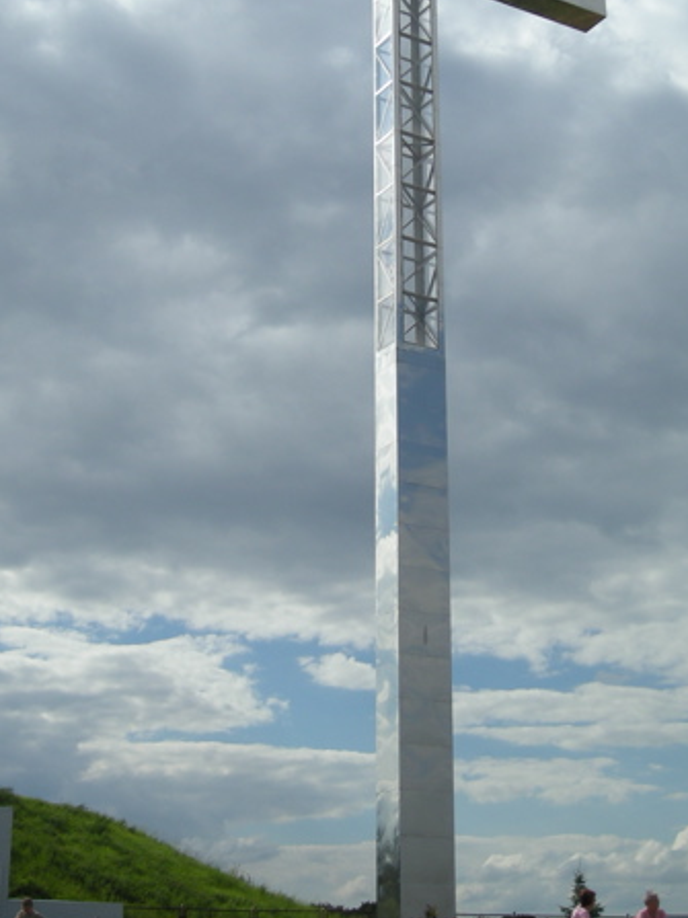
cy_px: 341
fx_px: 1670
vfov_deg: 30.6
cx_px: 411
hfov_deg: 23.2
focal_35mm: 63
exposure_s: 1/423
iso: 50
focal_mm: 7.1
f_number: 6.1
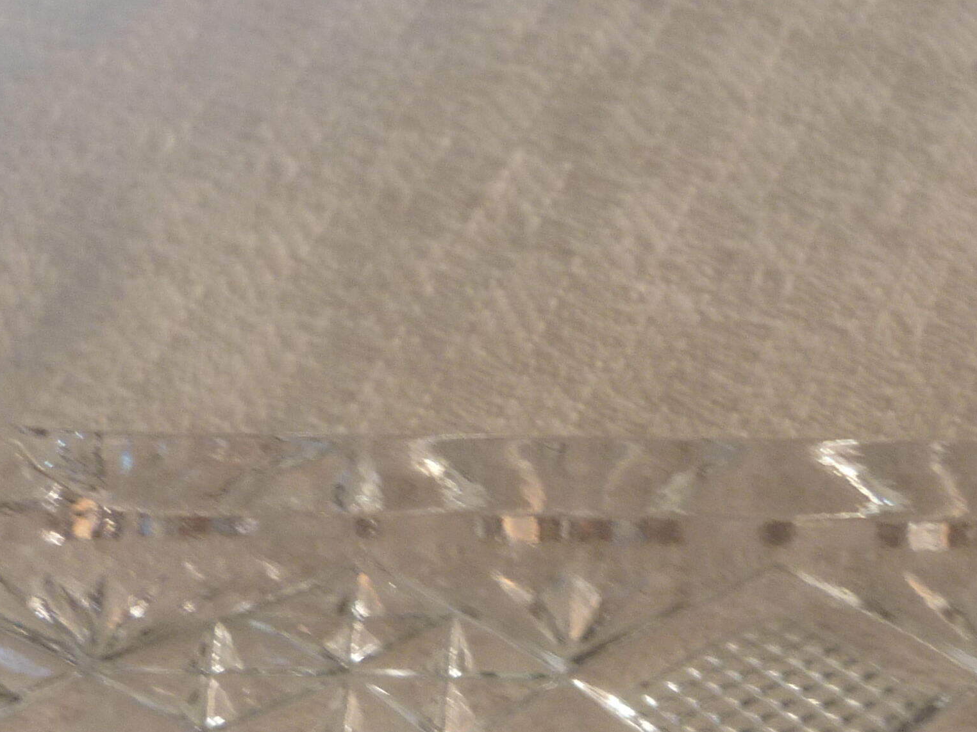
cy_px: 690
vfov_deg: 18.3
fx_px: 2230
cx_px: 712
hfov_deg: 24.5
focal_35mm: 79
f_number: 2.8
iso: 100
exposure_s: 1/30
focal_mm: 5.5
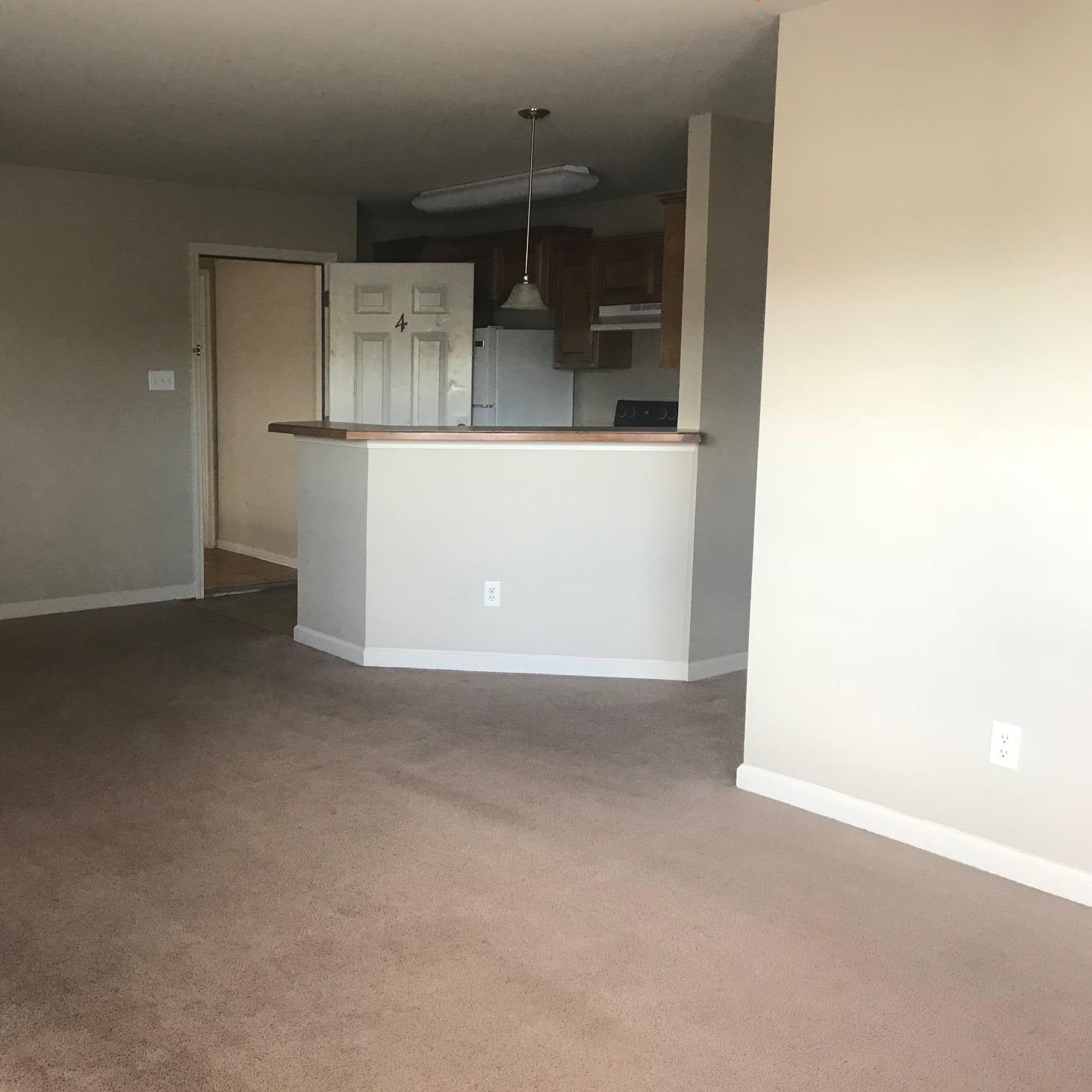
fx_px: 1213
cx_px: 348
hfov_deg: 47.5
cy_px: 549
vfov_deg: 48.5
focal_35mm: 34
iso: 40
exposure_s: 1/15
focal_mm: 3.99
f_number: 1.8
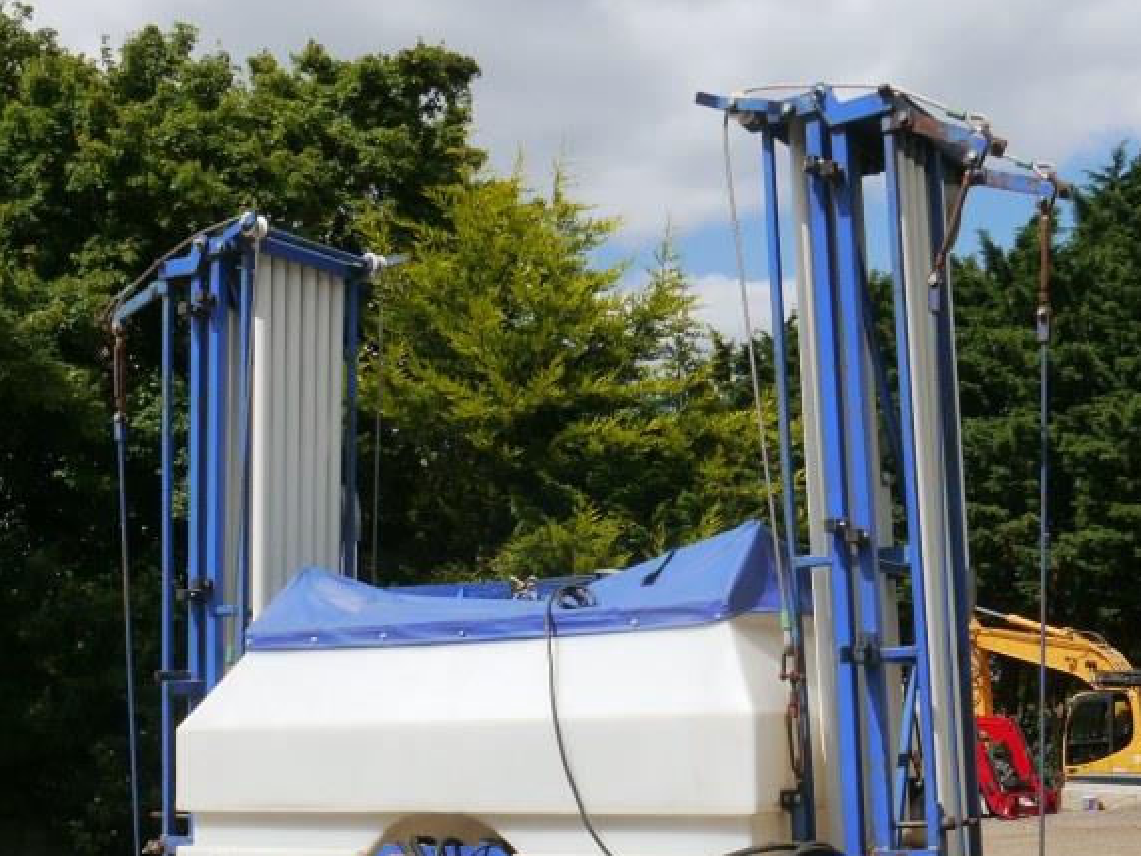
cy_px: 718
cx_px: 672
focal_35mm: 54
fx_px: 1780
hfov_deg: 35.4
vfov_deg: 26.4
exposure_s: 1/500
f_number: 9
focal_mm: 15
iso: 160
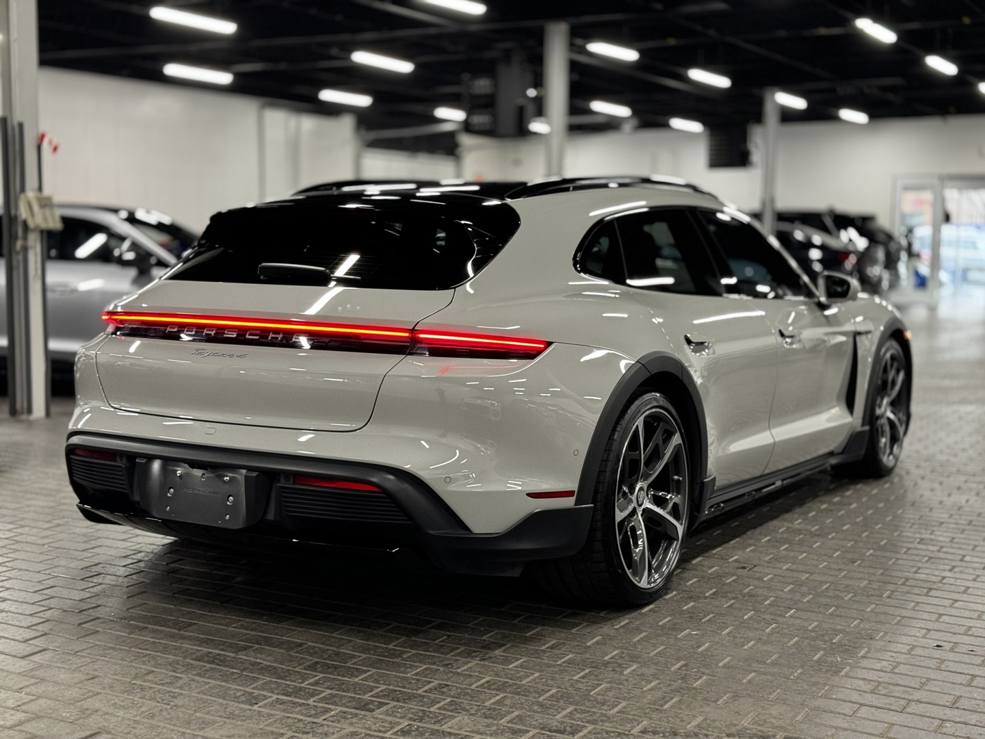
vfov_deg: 30.3
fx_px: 1366
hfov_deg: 39.7
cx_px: 492
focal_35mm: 48
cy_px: 370
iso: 200
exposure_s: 1/49
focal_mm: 6.86
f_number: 1.78
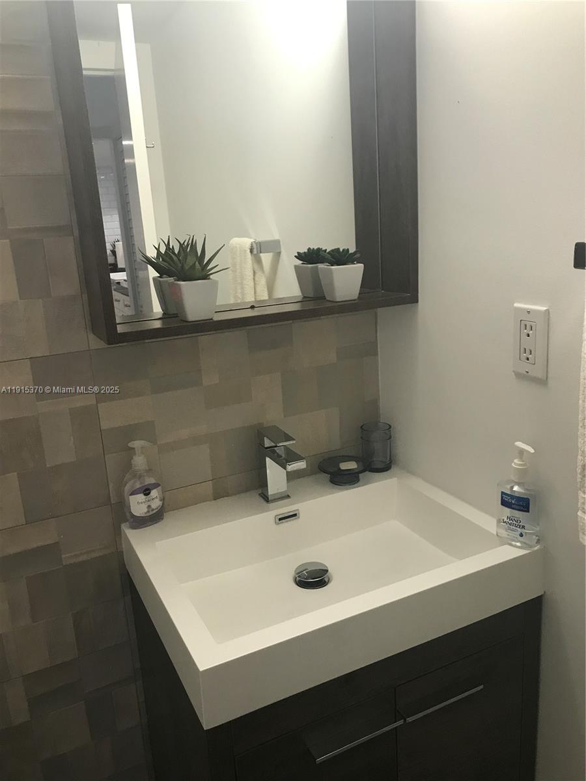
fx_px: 632
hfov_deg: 49.7
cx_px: 293
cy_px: 390
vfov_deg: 63.4
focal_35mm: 28
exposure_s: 1/30
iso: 25
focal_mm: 3.99
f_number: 1.8
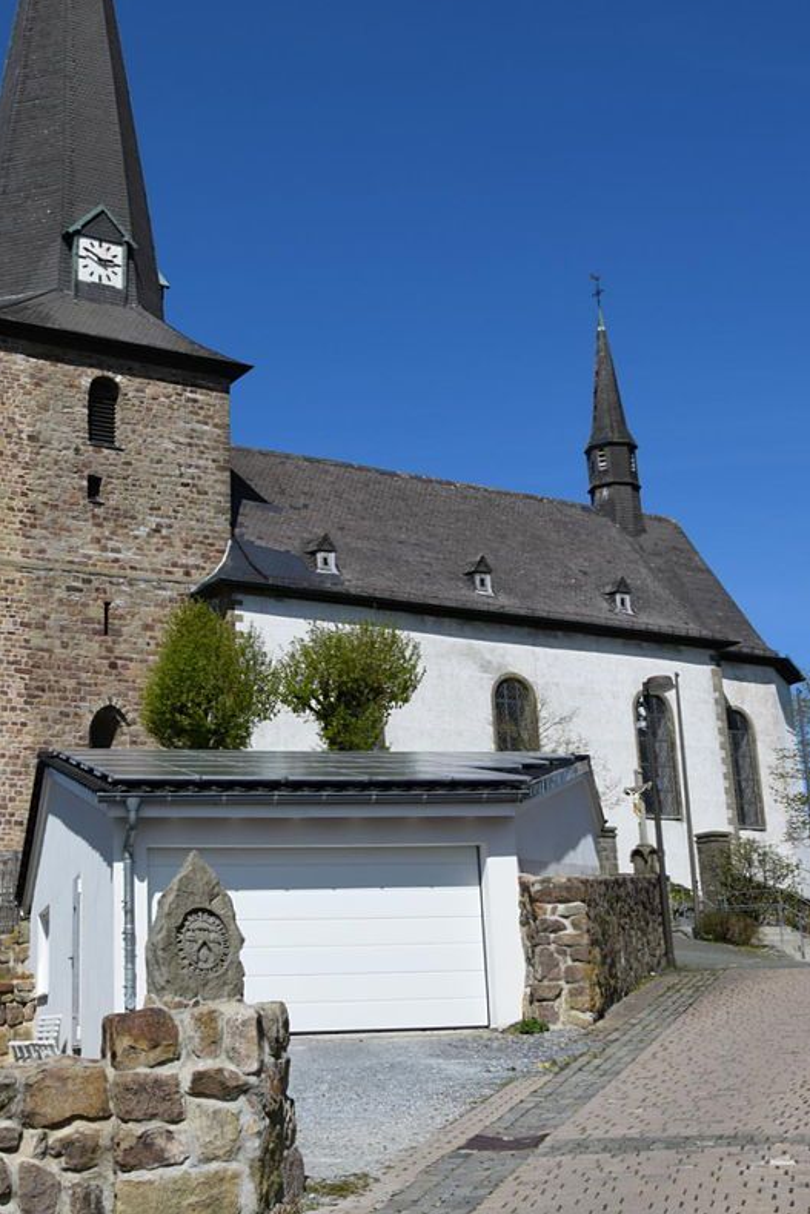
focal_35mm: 47
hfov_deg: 28.6
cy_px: 433
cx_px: 329
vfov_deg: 41.5
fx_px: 1585
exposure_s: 1/500
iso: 200
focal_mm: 22
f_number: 11
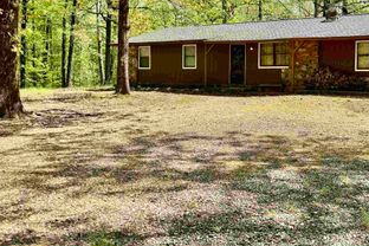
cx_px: 287
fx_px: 410
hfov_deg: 46.3
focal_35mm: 40
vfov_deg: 33.2
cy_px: 88
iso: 80
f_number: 1.78
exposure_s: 1/2604
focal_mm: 6.76
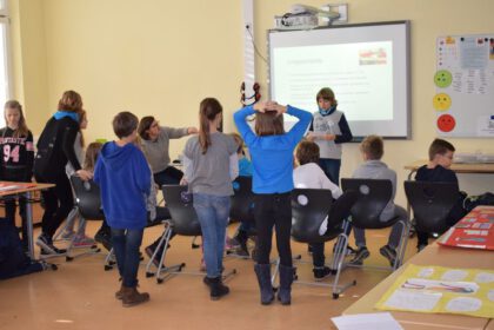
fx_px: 741
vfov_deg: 25.1
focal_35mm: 54
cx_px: 247
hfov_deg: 36.9
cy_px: 165
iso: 1800
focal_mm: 36
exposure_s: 1/60
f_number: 4.8
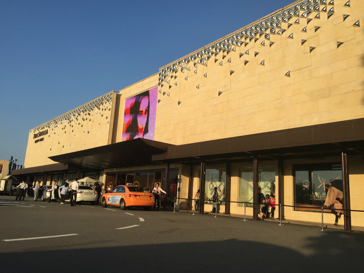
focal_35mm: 29
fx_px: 305
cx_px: 182
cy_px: 136
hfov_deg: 61.7
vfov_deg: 48.2
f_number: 2.2
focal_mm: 4.15
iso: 32
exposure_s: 1/1721
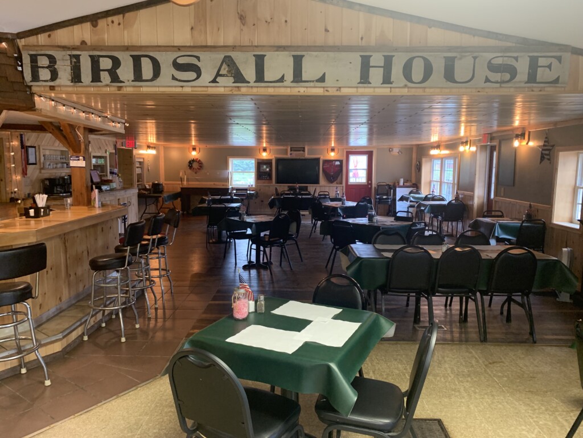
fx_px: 438
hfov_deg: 67.3
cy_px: 219
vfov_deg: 53.1
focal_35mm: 26
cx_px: 292
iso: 250
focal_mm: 4.25
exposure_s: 1/60
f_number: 1.8
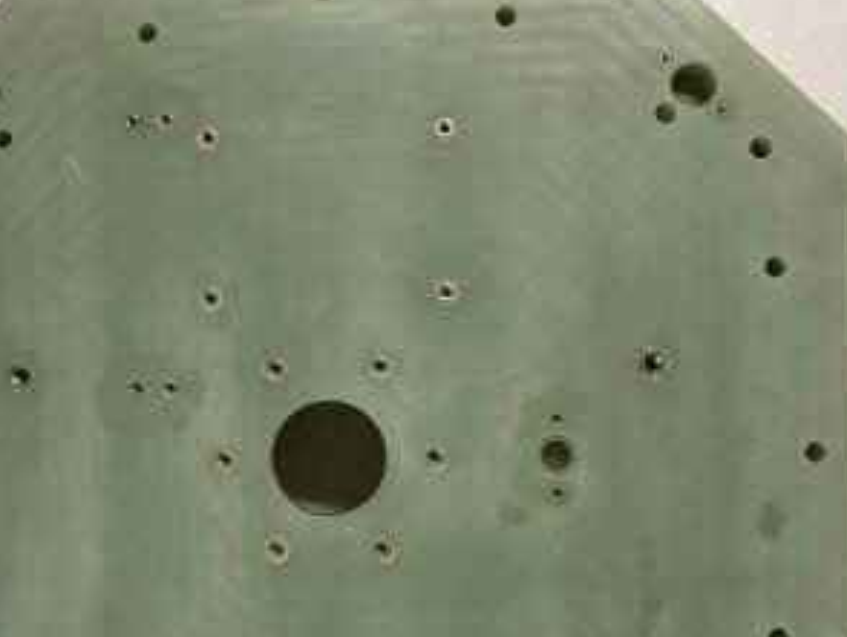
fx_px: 1175
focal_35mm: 48
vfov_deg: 29.8
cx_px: 277
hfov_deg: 39.1
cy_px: 476
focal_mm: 3.99
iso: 125
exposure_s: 1/60
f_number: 1.8
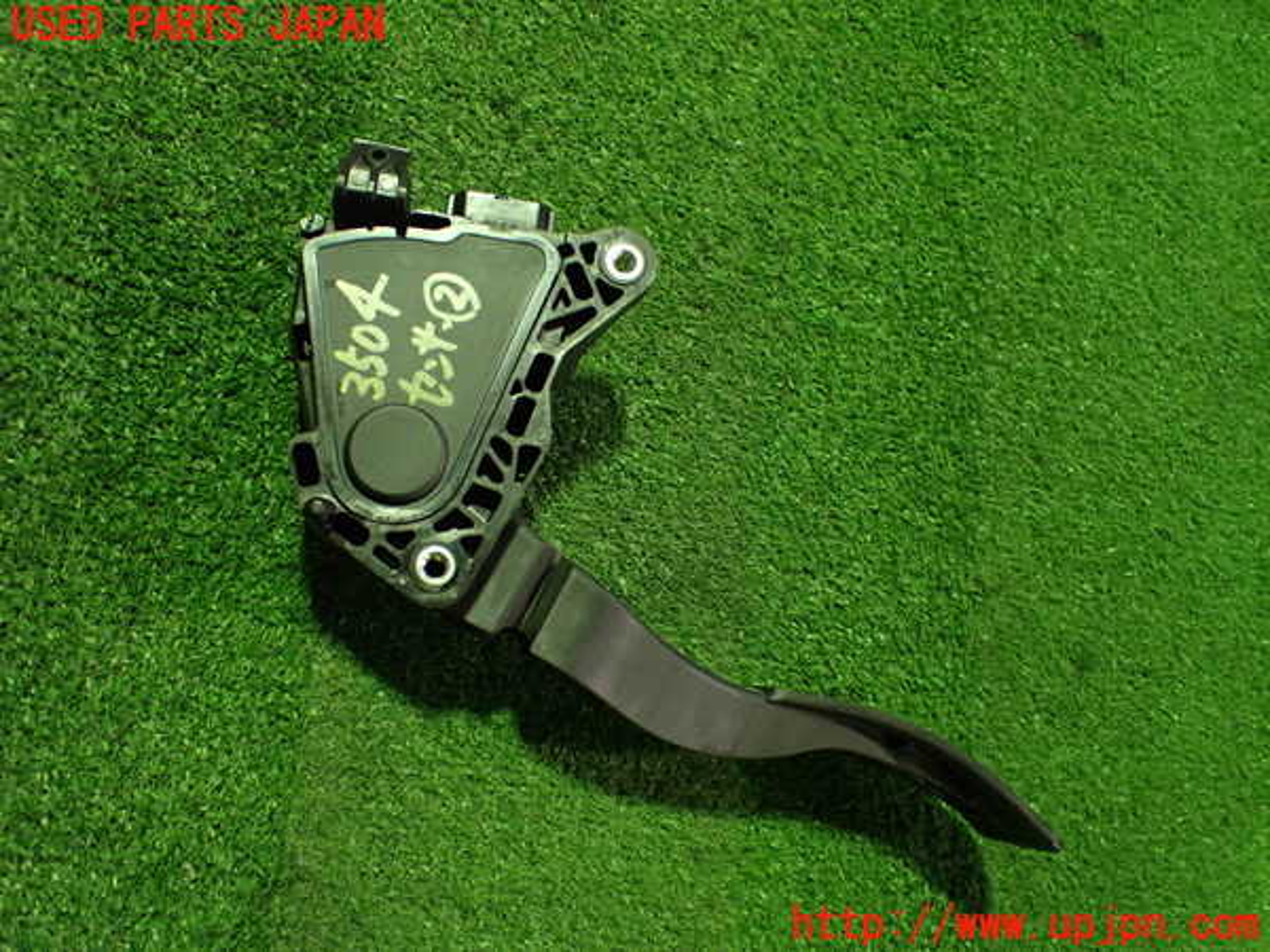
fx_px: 1101
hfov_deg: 60.0
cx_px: 635
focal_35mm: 30
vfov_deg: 46.8
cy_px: 476
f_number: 2.3
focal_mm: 5.4
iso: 800
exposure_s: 1/50
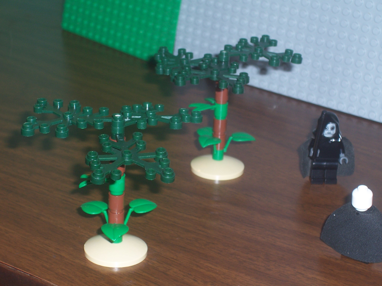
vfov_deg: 14.5
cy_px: 143
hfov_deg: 19.3
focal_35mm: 102
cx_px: 191
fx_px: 1126
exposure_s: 1/90
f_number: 4.6
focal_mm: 16.8
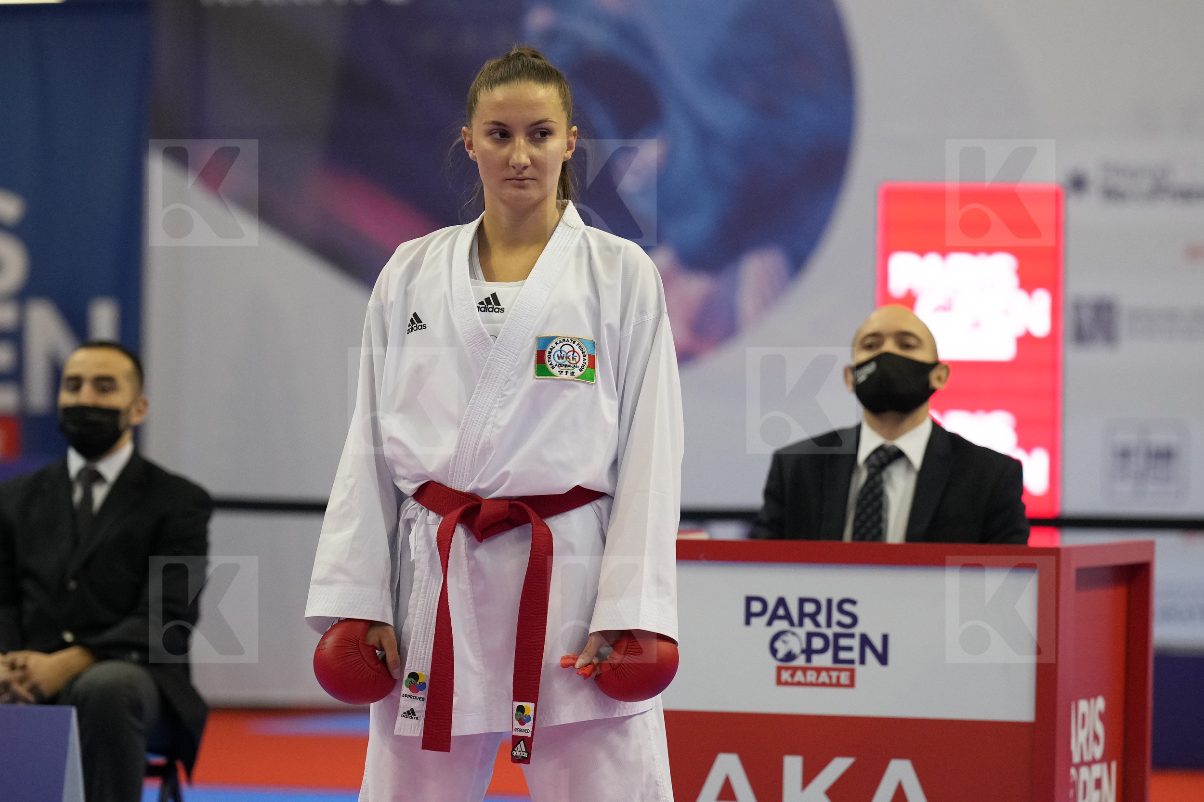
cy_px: 401
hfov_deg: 9.4
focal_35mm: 219
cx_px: 602
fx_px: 7323
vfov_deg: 6.3
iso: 3200
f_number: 2.8
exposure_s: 1/1000
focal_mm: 146
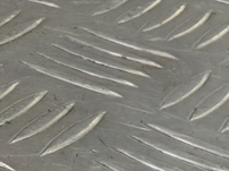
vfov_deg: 10.8
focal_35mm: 137
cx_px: -282
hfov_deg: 12.1
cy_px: 62
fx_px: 905
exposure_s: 1/33.3
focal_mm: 4.11
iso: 95
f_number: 1.6
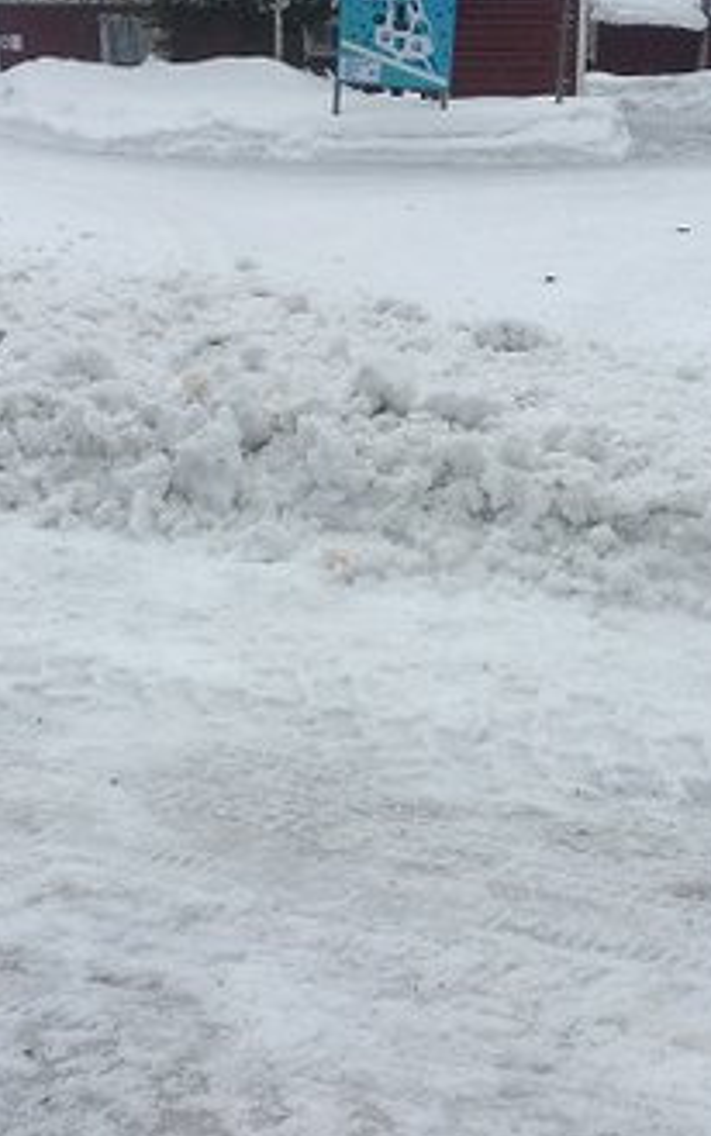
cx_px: 414
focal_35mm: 56
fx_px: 1734
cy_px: 552
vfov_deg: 36.3
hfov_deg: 23.1
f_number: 2.2
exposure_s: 1/1026
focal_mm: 4.15
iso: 32
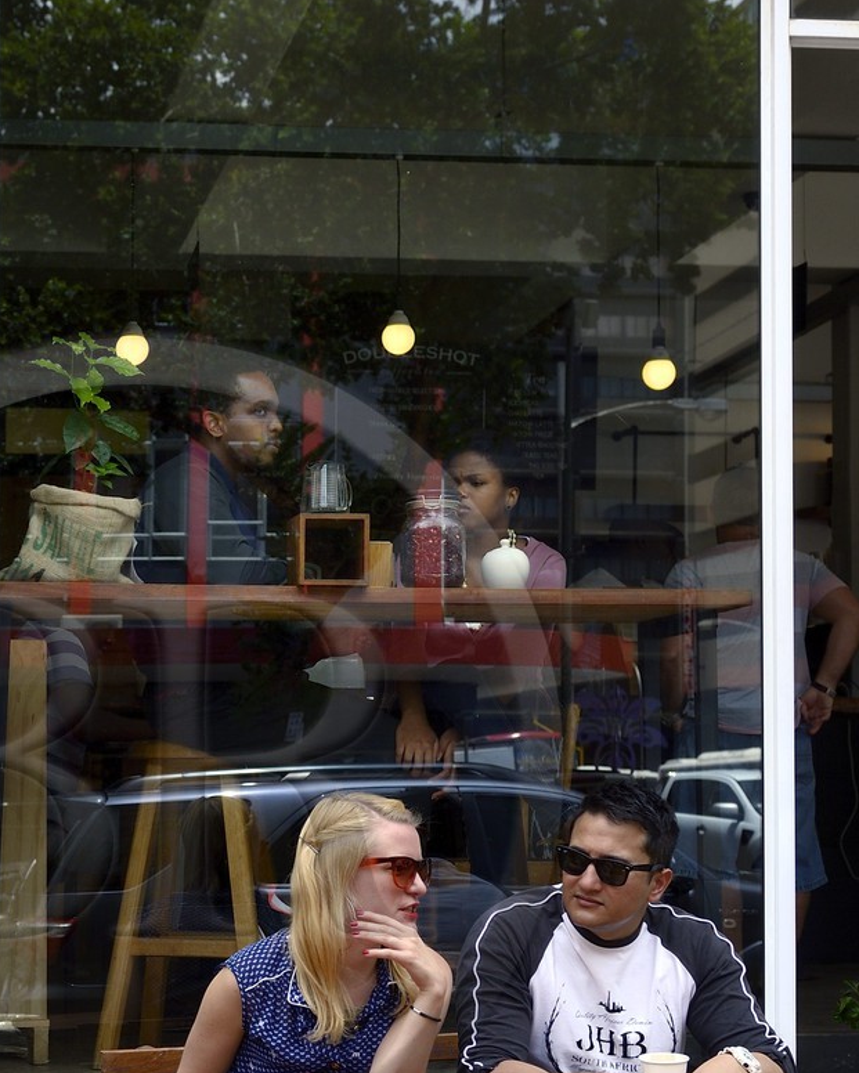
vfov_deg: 31.0
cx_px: 136
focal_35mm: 60
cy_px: 769
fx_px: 1906
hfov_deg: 24.8
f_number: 4.5
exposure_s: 1/640
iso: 200
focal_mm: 31
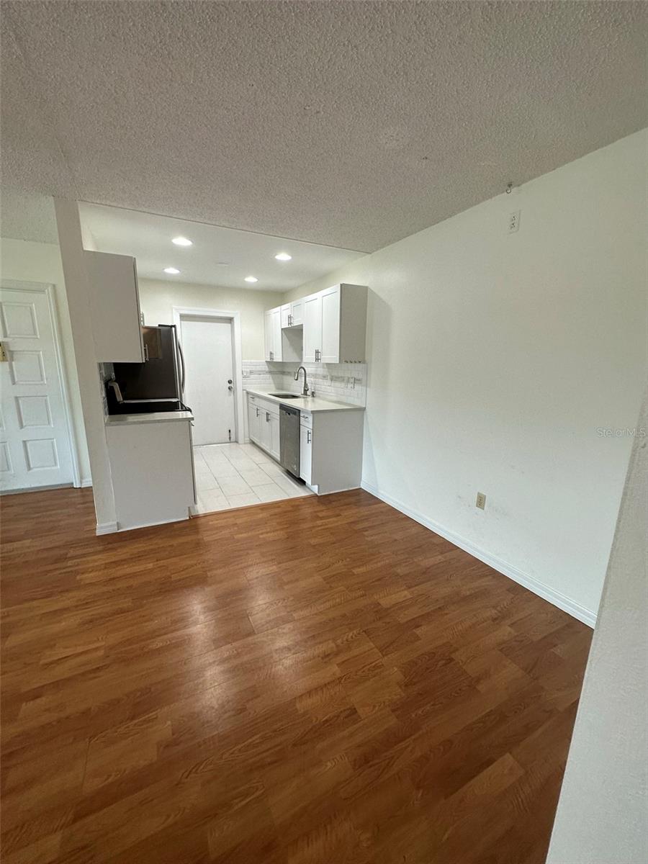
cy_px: 432
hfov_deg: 85.7
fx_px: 349
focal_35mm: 14
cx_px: 324
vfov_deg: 102.1
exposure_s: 1/120
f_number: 2.2
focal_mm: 2.22
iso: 160
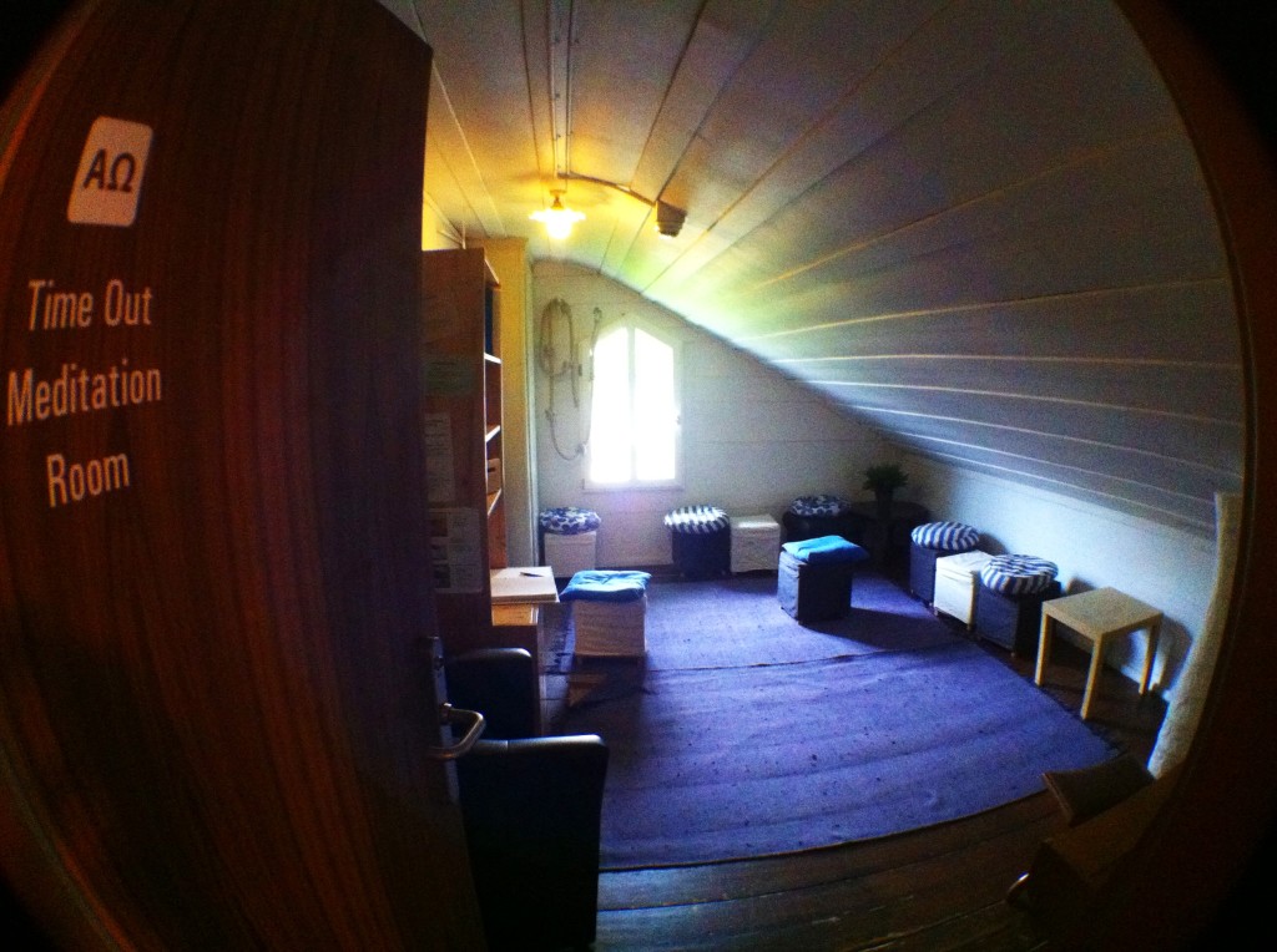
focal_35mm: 35
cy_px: 476
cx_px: 638
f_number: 2.8
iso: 640
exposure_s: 1/15
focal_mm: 3.85
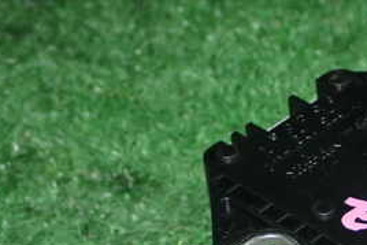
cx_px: 401
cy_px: 242
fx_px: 1377
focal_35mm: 135
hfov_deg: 14.8
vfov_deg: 10.1
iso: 800
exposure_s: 1/60
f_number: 10
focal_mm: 10.35
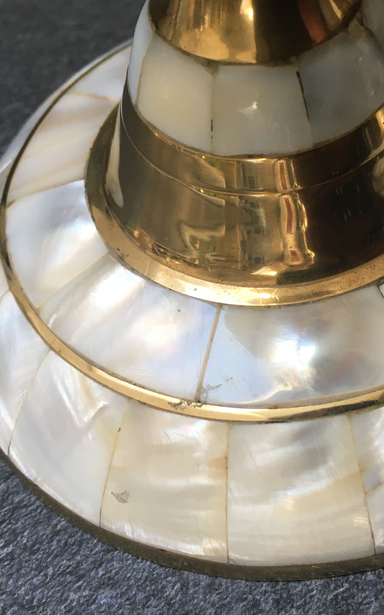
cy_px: 303
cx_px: 269
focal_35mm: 42
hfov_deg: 30.2
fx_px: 703
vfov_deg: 47.2
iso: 32
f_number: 2.2
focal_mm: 4.15
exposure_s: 1/33
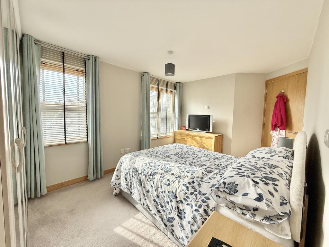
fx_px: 133
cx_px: 164
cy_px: 124
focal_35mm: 14
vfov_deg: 85.7
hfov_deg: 102.1
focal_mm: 2.22
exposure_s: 1/192
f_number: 2.2
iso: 50
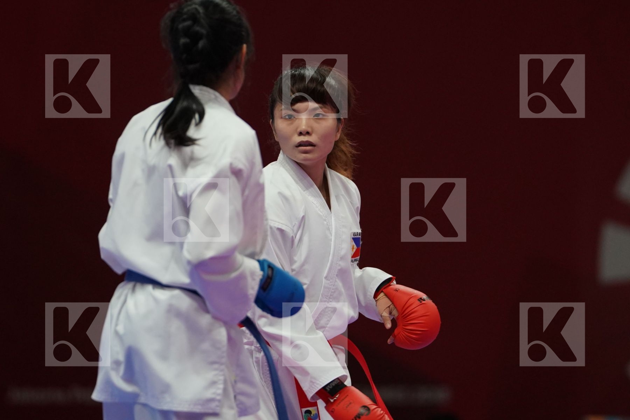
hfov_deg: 5.1
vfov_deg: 3.4
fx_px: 7052
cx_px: 315
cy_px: 210
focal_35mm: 403
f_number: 4
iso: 2500
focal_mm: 269
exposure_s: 1/1000
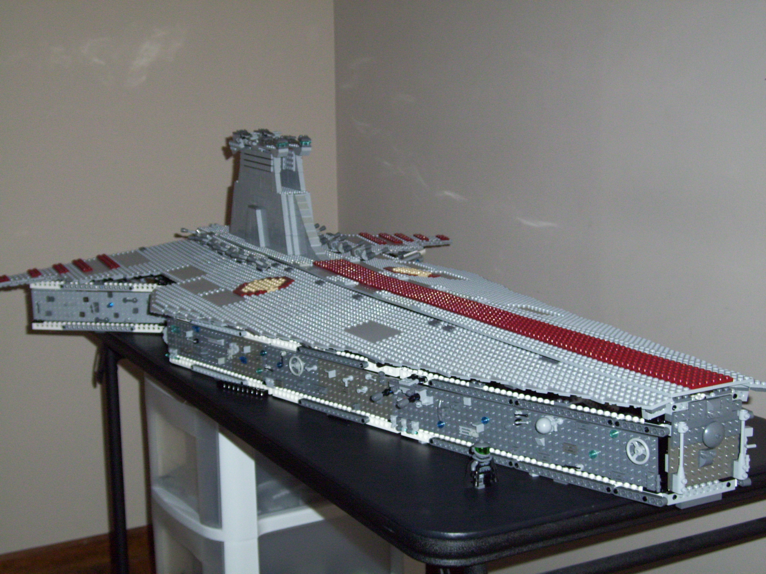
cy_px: 287
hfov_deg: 36.2
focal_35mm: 53
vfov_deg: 27.5
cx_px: 383
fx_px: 1173
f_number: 4
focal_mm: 8.8
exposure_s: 1/40
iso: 200
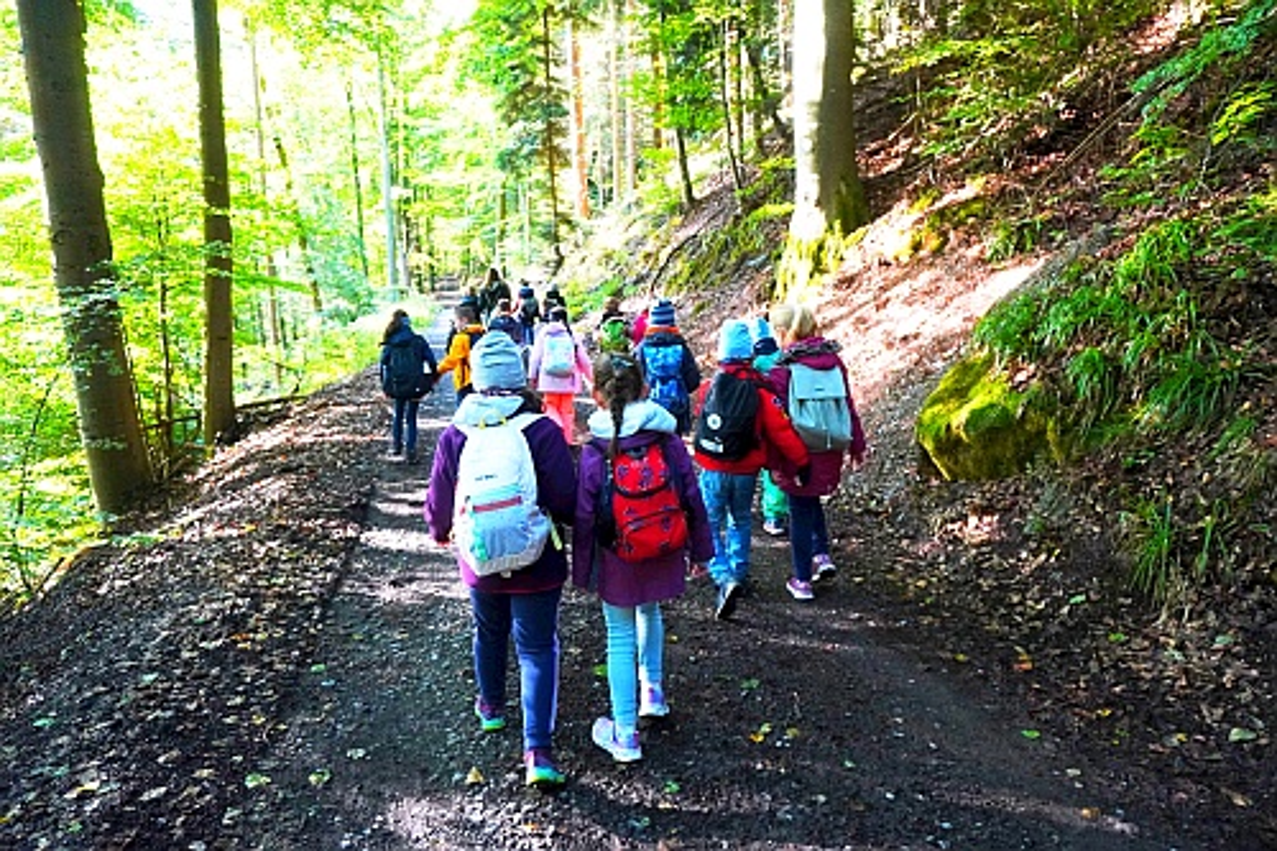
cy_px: 426
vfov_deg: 53.1
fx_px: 851
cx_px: 638
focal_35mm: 24
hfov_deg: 73.8
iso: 1600
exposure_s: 1/160
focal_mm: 16
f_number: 3.5
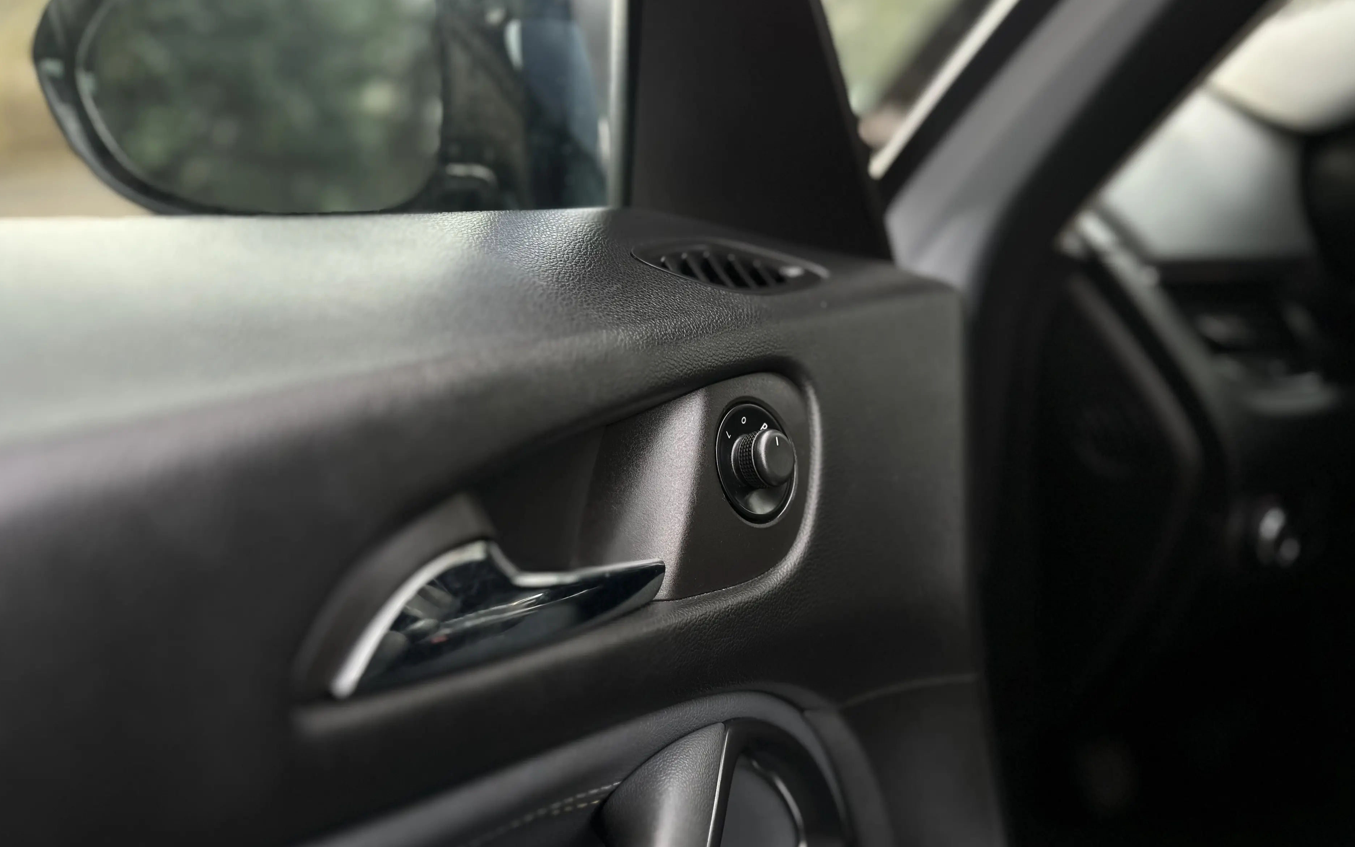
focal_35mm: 26
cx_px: 664
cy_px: 450
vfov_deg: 47.6
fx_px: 960
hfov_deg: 70.4
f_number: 1.78
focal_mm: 6.86
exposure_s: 1/121
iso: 100
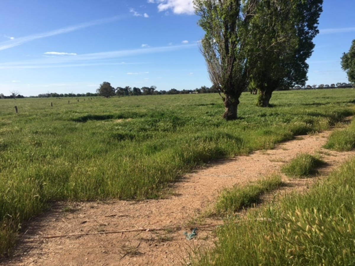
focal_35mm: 29
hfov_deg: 61.7
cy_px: 133
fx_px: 297
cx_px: 178
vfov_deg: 48.2
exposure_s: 1/1748
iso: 25
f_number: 2.2
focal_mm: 4.15
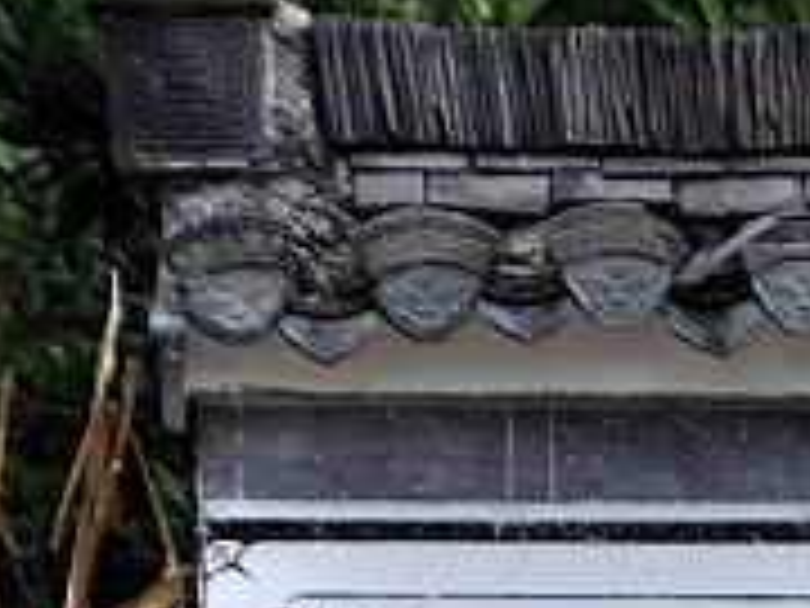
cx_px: 2511
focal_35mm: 884
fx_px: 20685
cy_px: 1313
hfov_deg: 2.2
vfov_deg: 1.7
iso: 200
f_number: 7.1
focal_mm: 92
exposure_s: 1/500
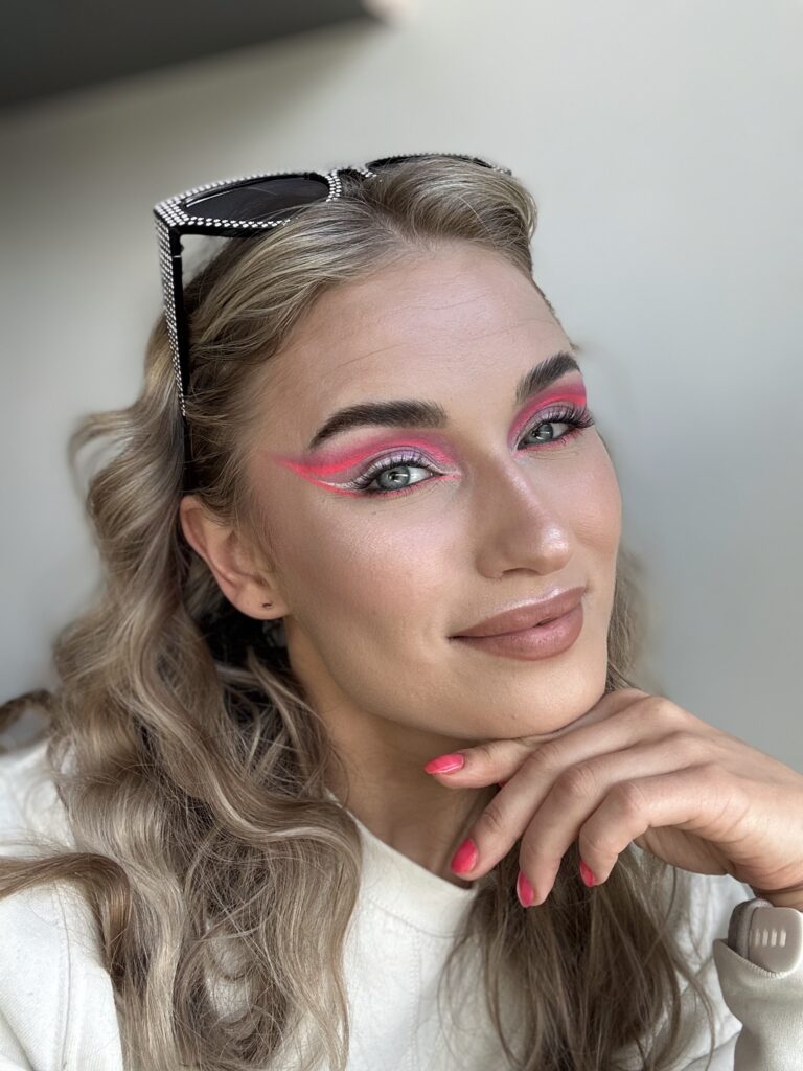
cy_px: 536
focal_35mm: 30
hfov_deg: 46.8
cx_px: 402
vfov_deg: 60.0
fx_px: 928
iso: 50
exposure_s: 1/121
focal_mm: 2.69
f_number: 1.9
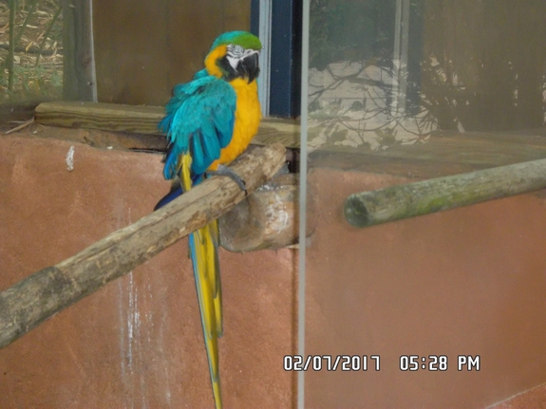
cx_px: 273
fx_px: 1703
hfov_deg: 18.2
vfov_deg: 13.7
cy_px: 204
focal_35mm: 108
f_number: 5
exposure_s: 1/75
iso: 640
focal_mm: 19.6
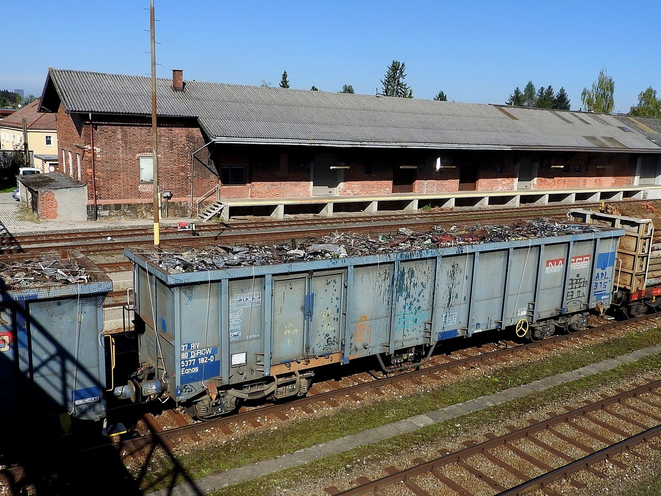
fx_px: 458
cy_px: 248
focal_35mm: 24
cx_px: 330
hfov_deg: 71.6
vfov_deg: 56.8
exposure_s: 1/1600
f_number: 3.3
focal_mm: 4.3
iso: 100
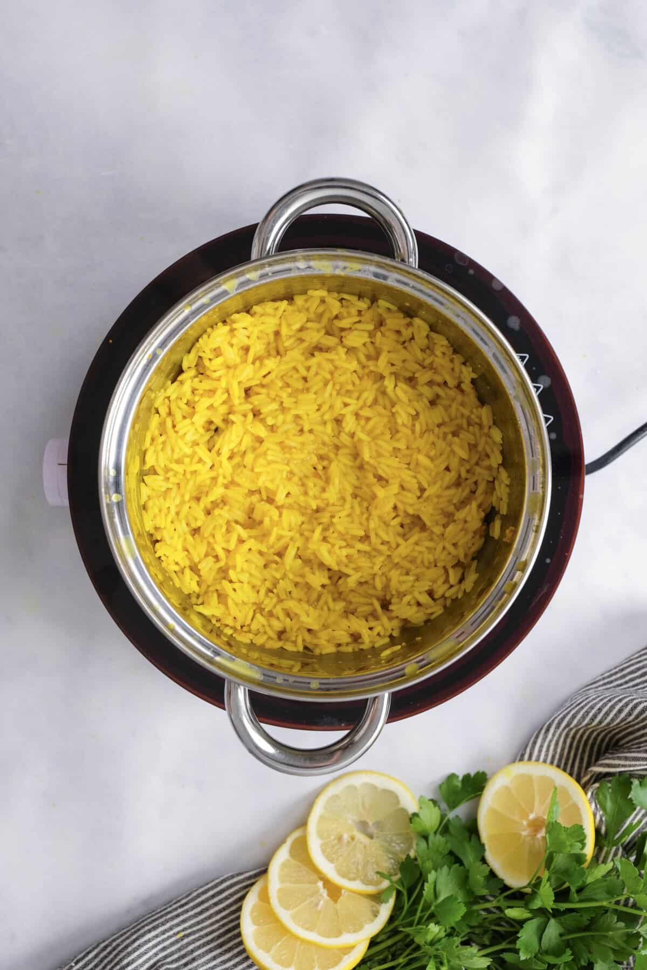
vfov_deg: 51.9
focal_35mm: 37
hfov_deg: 35.9
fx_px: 997
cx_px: 324
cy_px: 485
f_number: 4
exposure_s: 1/50
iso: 500
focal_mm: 24.9
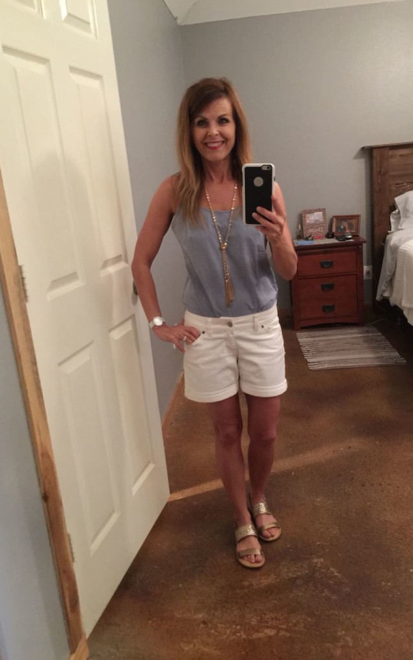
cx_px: 217
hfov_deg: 40.6
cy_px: 328
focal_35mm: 31
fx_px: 558
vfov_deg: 61.2
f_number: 2.2
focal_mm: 4.15
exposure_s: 1/4
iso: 125
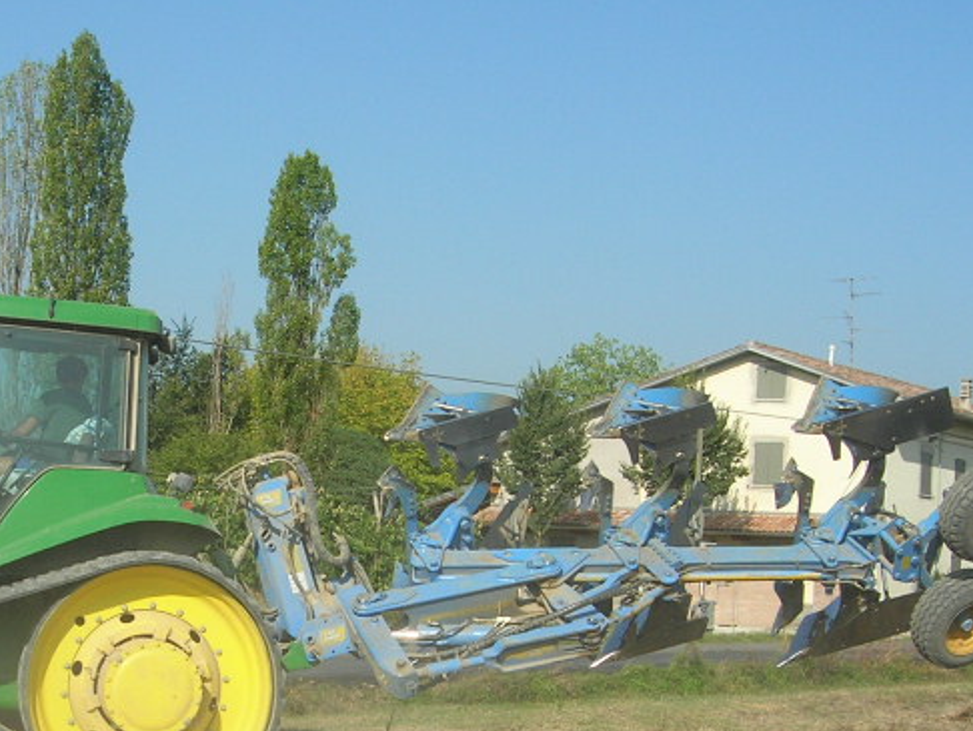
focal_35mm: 80
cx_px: 222
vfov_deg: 18.2
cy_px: 621
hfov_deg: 24.1
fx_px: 2250
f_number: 4.8
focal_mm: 7.8
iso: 64
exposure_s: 1/602
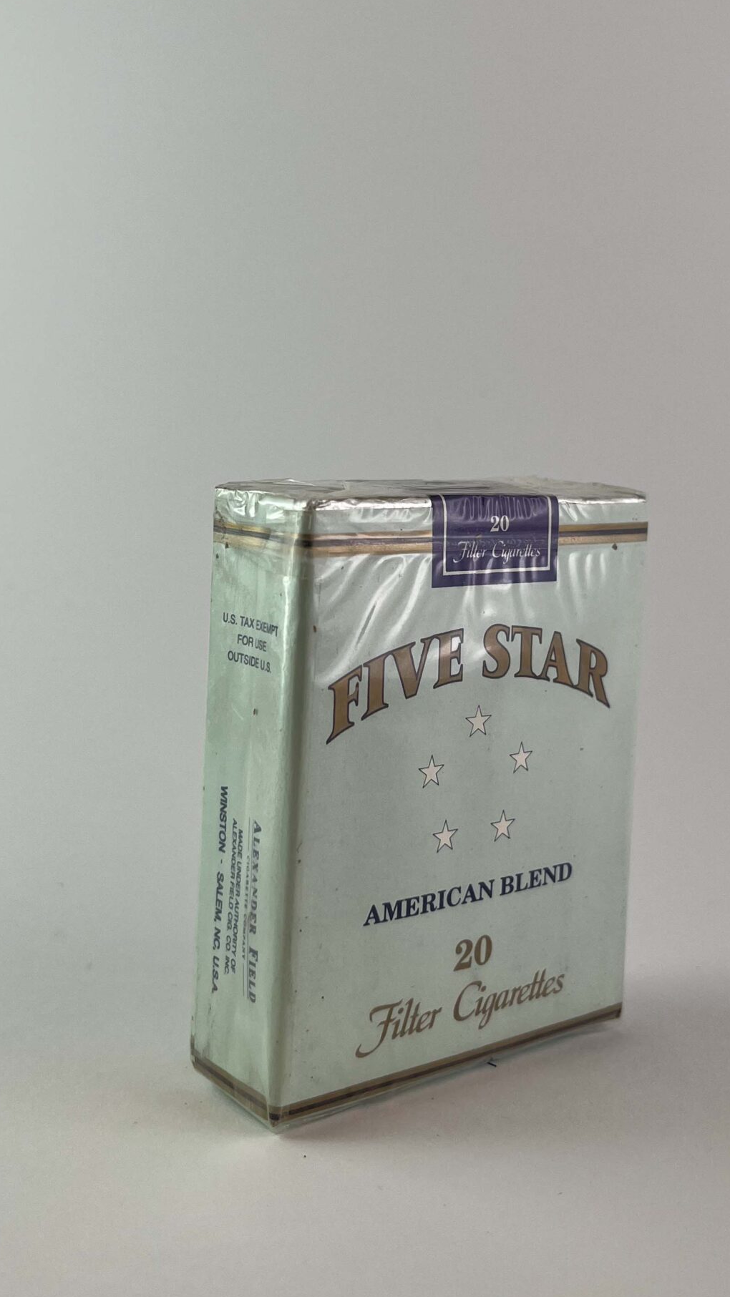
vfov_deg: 50.1
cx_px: 404
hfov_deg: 29.7
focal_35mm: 40
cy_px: 517
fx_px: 1376
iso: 50
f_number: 1.6
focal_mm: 5.1
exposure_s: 1/452
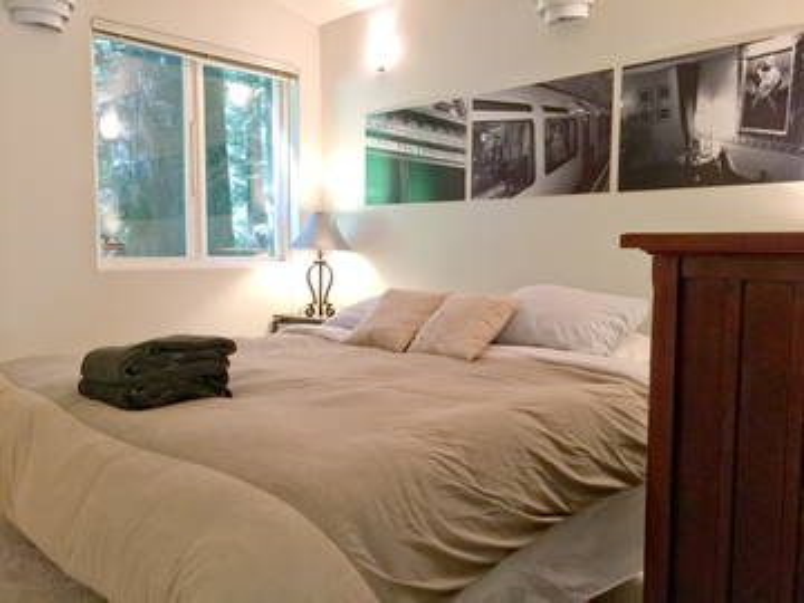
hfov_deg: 61.7
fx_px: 674
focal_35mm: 29
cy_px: 302
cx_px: 402
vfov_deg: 48.2
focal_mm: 4.15
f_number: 2.2
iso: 50
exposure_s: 1/15
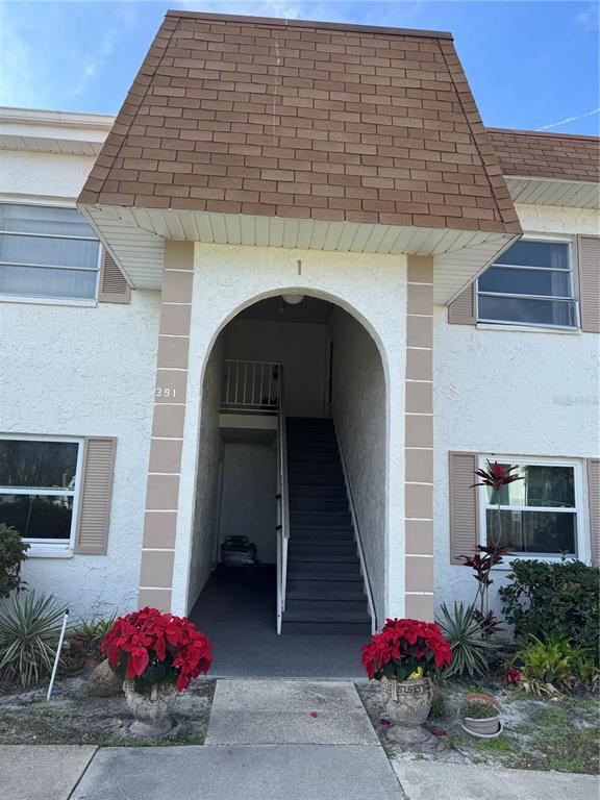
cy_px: 400
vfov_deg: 71.6
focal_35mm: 24
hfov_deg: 56.8
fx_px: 555
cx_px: 300
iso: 80
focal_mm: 6.76
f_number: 1.78
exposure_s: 1/1678
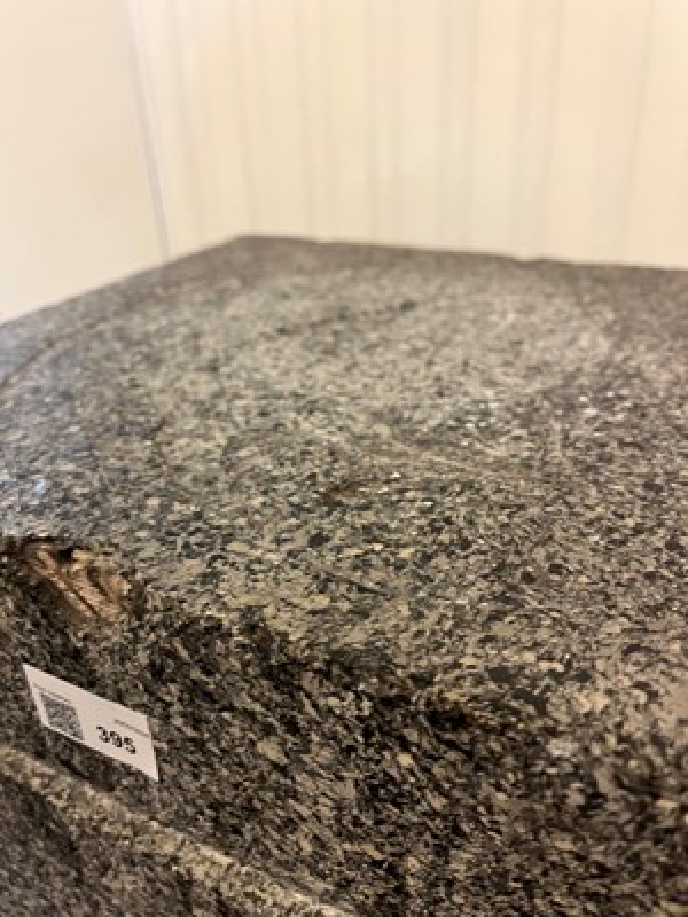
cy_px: 458
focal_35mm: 26
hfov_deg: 53.1
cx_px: 344
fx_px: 689
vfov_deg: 67.3
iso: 400
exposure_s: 1/33
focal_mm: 5.1
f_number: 1.6
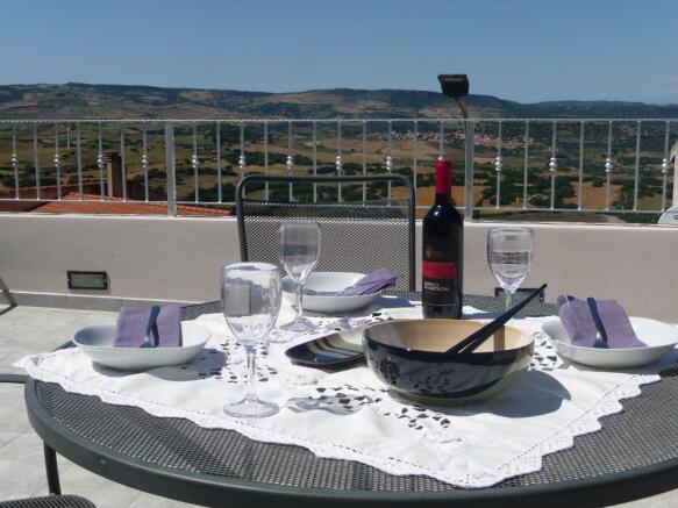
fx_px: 940
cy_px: 254
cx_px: 339
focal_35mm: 48
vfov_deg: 30.3
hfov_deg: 39.7
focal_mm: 8
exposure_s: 1/320
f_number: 10
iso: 100
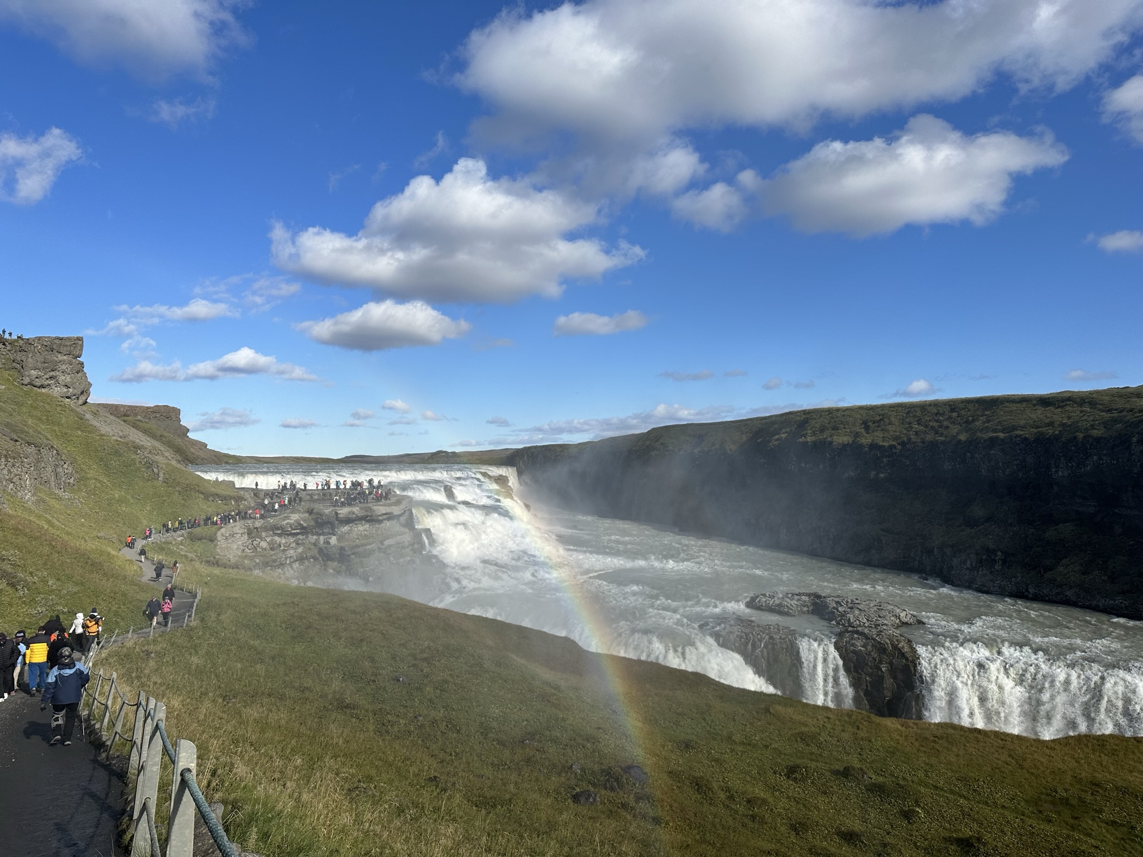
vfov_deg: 56.8
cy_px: 428
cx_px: 572
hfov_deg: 71.6
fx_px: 792
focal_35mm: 24
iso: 80
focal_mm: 6.86
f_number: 1.78
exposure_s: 1/6623
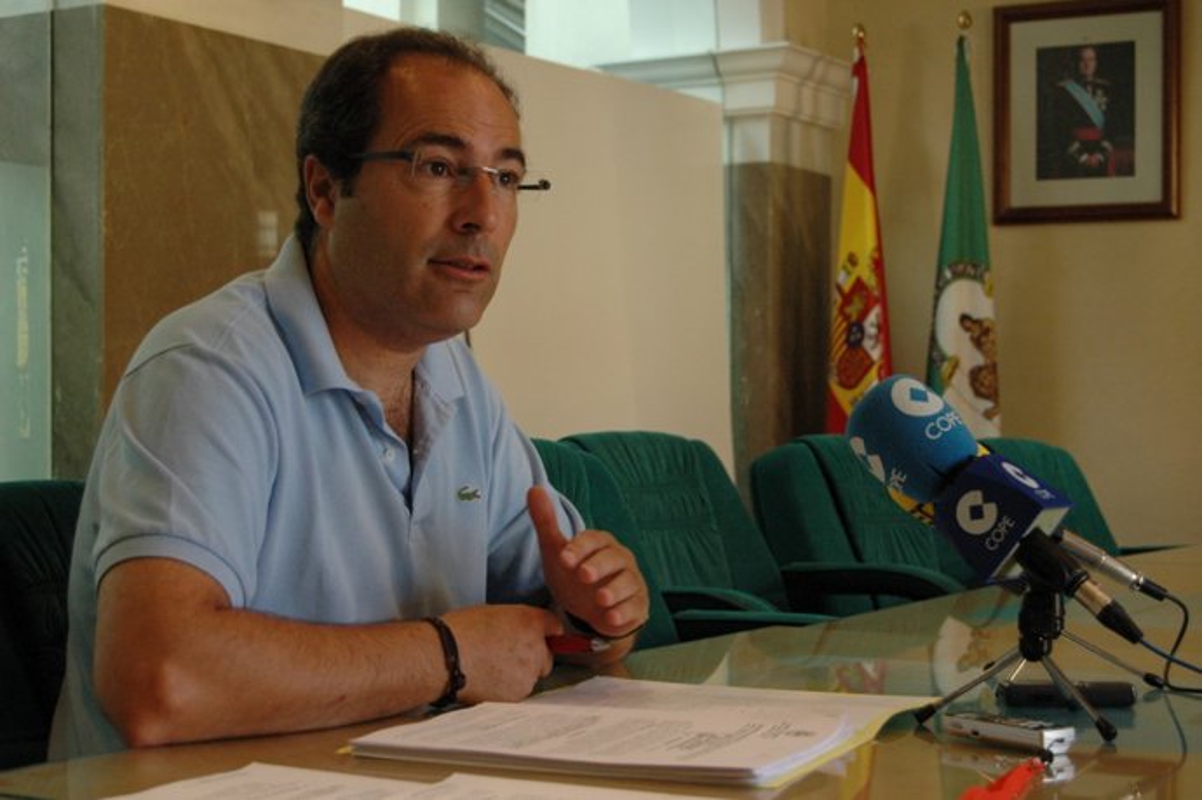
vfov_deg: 21.5
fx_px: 2102
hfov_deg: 31.9
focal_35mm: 63
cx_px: 601
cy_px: 400
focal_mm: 42
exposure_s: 1/125
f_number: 5.6
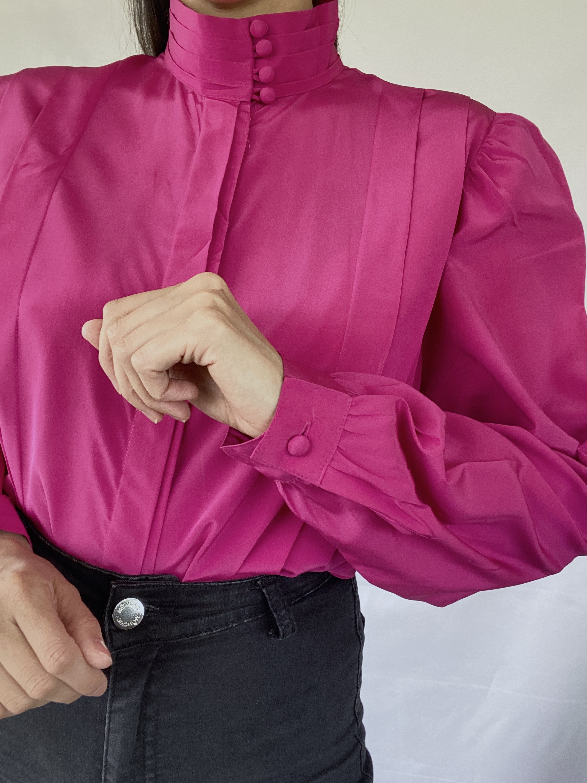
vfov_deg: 60.0
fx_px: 678
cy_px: 392
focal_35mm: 30
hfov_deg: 46.8
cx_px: 294
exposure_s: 1/91
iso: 100
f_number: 2.2
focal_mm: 2.71
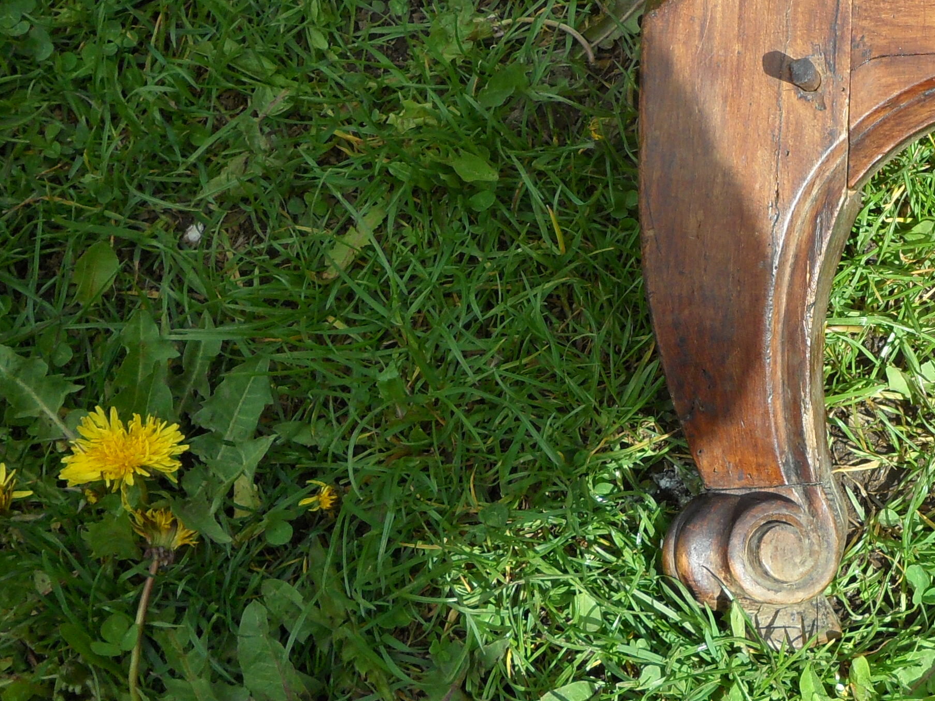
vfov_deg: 20.7
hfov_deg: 25.9
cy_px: 342
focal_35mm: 71
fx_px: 1918
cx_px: 945
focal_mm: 5.7
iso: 80
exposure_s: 1/350
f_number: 3.7
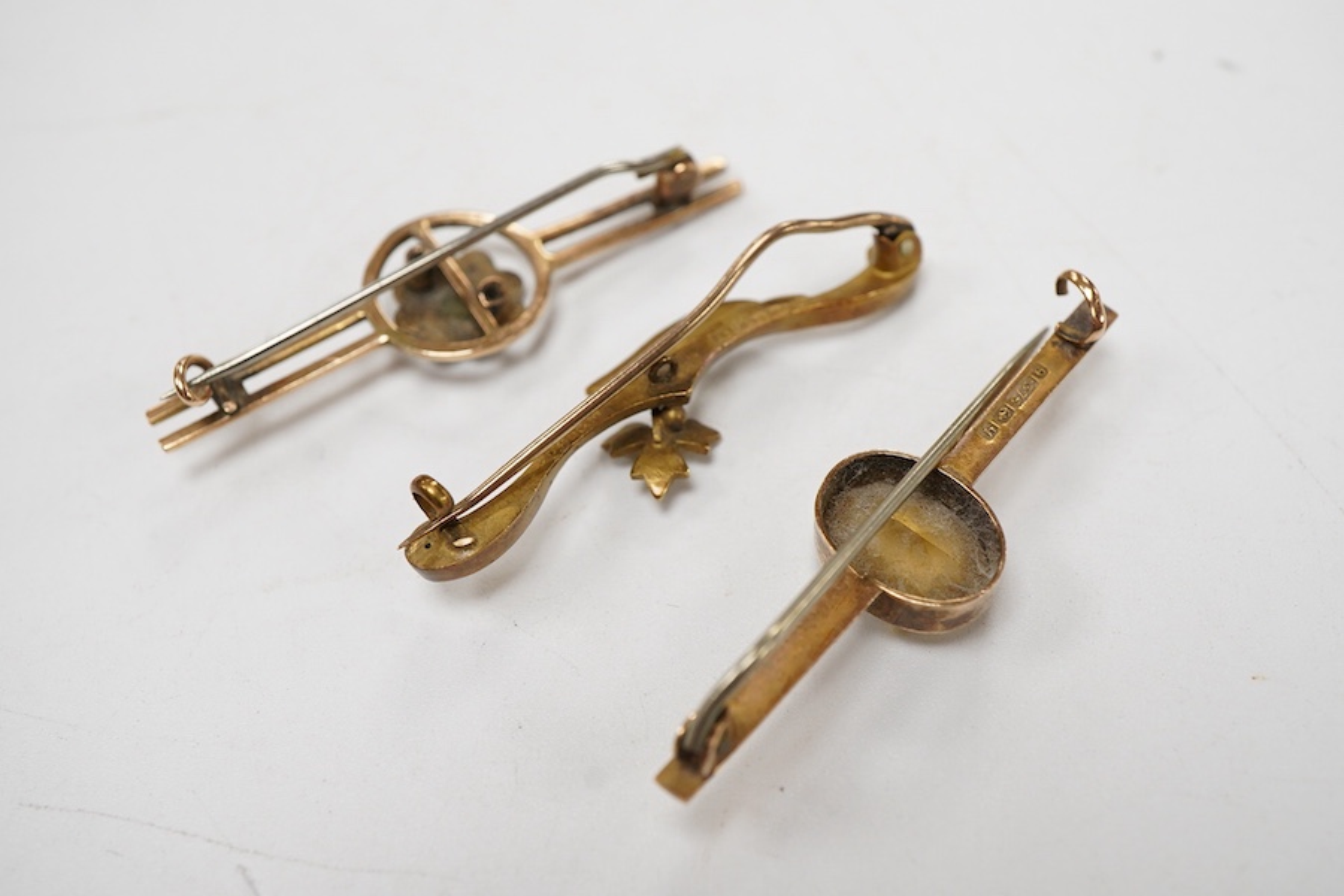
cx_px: 672
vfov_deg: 29.9
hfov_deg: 43.6
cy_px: 448
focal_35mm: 45
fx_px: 1680
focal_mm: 30
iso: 1250
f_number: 11
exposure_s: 1/125
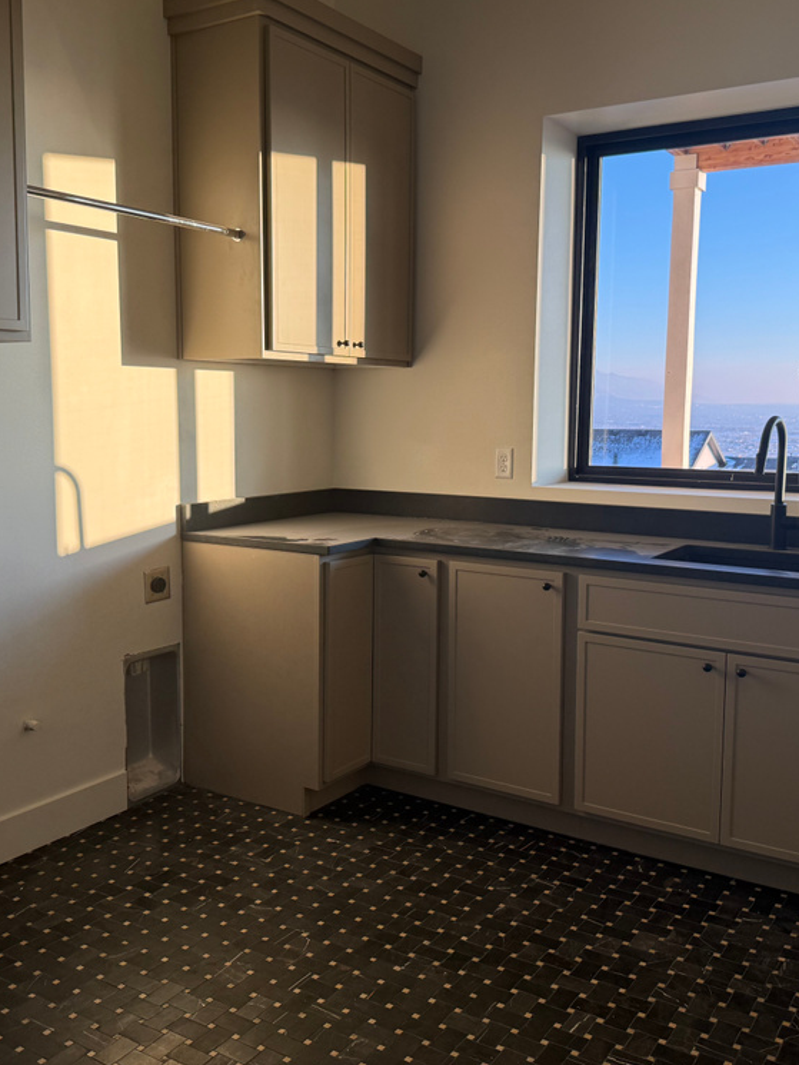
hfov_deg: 43.0
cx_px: 392
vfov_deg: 55.3
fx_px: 1015
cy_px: 519
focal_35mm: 33
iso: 100
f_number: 1.78
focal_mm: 6.76
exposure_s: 1/321
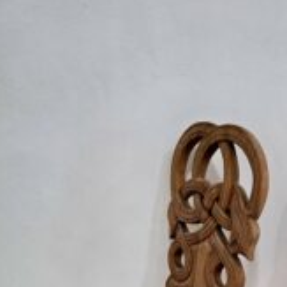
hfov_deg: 32.4
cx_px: 257
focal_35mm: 50
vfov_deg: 29.4
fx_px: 469
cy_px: 343
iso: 250
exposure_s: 1/101
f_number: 1.7
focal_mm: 6.3
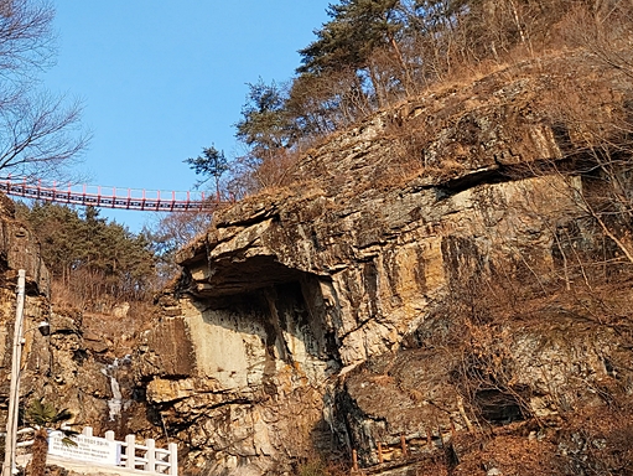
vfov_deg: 32.3
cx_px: 152
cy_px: 361
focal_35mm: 44
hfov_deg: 41.6
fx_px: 805
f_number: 2
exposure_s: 1/420
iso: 50
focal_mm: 4.58
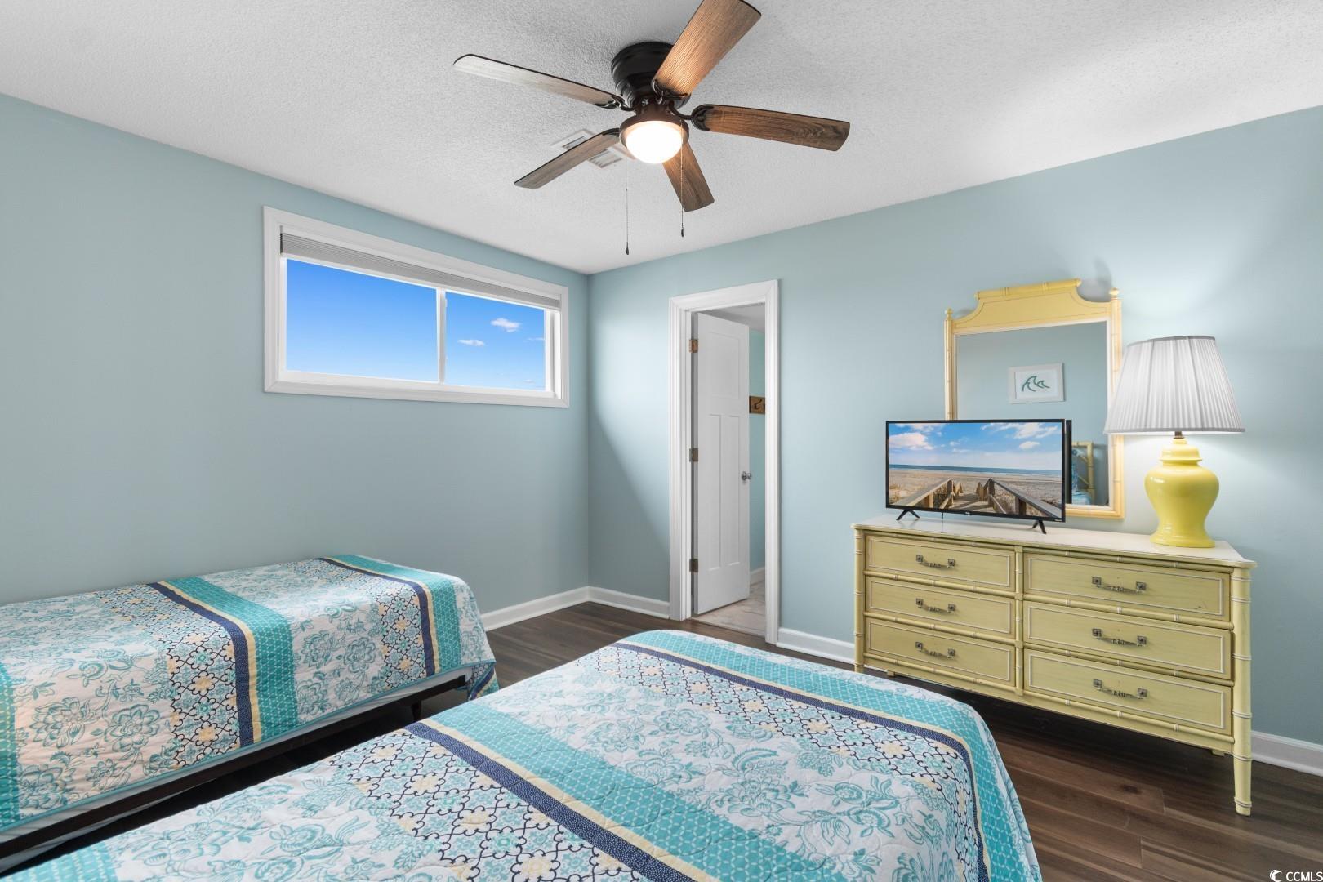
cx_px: 662
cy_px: 441
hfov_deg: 100.4
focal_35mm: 15
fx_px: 551
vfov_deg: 77.3
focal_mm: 10
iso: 100
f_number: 4.5
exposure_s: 1/8
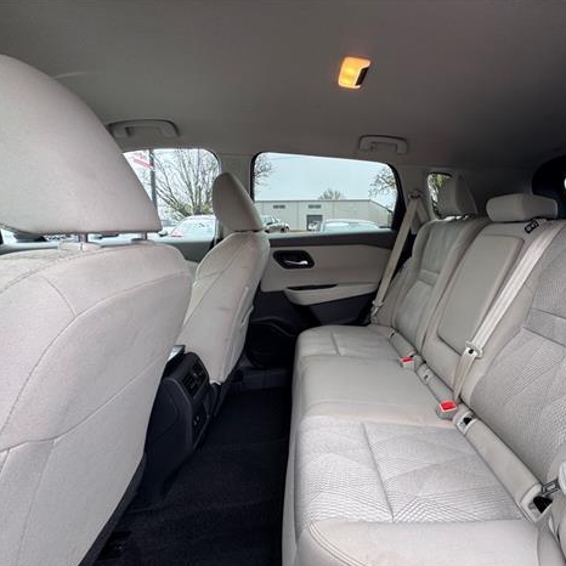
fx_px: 314
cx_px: 378
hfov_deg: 81.1
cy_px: 288
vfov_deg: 84.0
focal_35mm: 17
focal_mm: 2.22
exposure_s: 1/99
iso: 80
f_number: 2.2
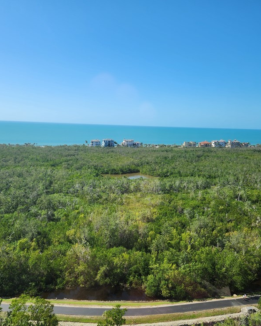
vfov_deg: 57.2
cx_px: 146
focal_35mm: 31
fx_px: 300
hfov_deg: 47.0
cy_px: 161
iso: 20
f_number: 1.8
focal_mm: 5.4
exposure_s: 1/711
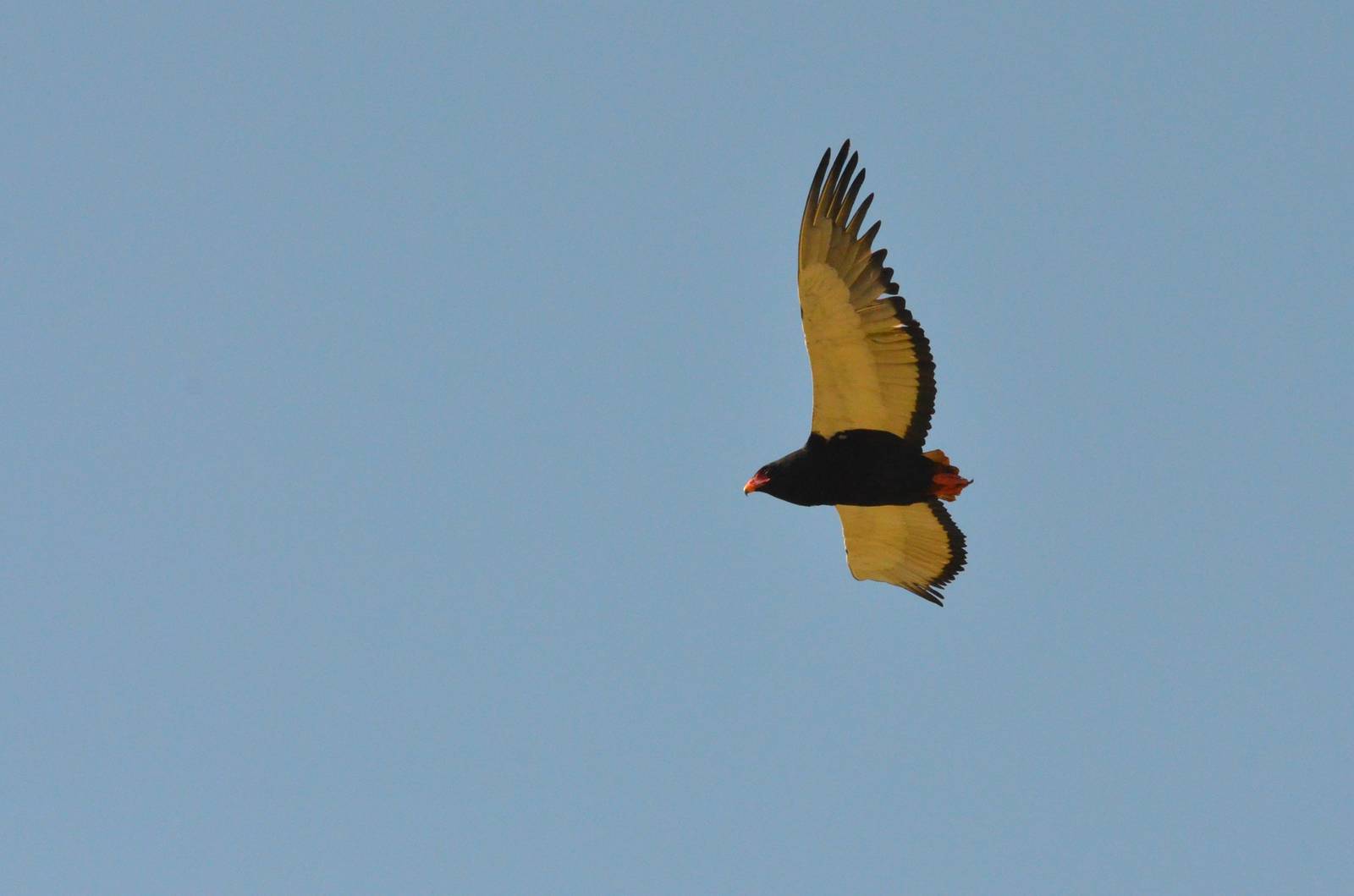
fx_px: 16886
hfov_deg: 4.6
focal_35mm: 450
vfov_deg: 3.0
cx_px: 677
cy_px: 448
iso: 2500
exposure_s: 1/2500
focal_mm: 300
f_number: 13
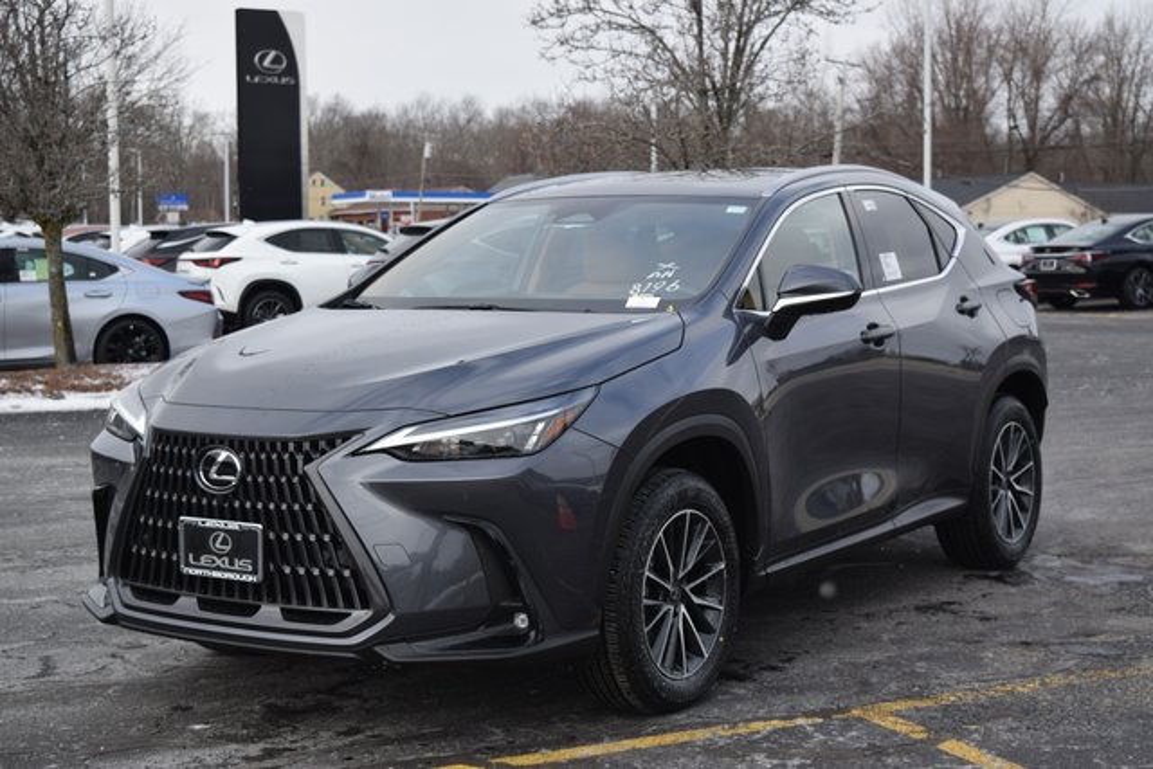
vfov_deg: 22.6
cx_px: 576
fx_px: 1922
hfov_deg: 33.4
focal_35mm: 60
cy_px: 384
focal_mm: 40
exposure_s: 1/1000
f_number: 4.8
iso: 450
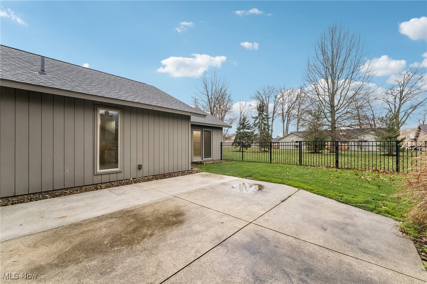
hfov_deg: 104.3
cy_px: 142
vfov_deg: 81.2
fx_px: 166
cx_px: 214
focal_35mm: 14
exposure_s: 1/25
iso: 200
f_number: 8
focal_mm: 14
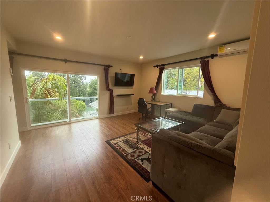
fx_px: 109
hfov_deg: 102.1
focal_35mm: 14
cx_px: 135
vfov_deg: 85.7
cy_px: 101
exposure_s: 1/120
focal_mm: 2.22
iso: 250
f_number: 2.2
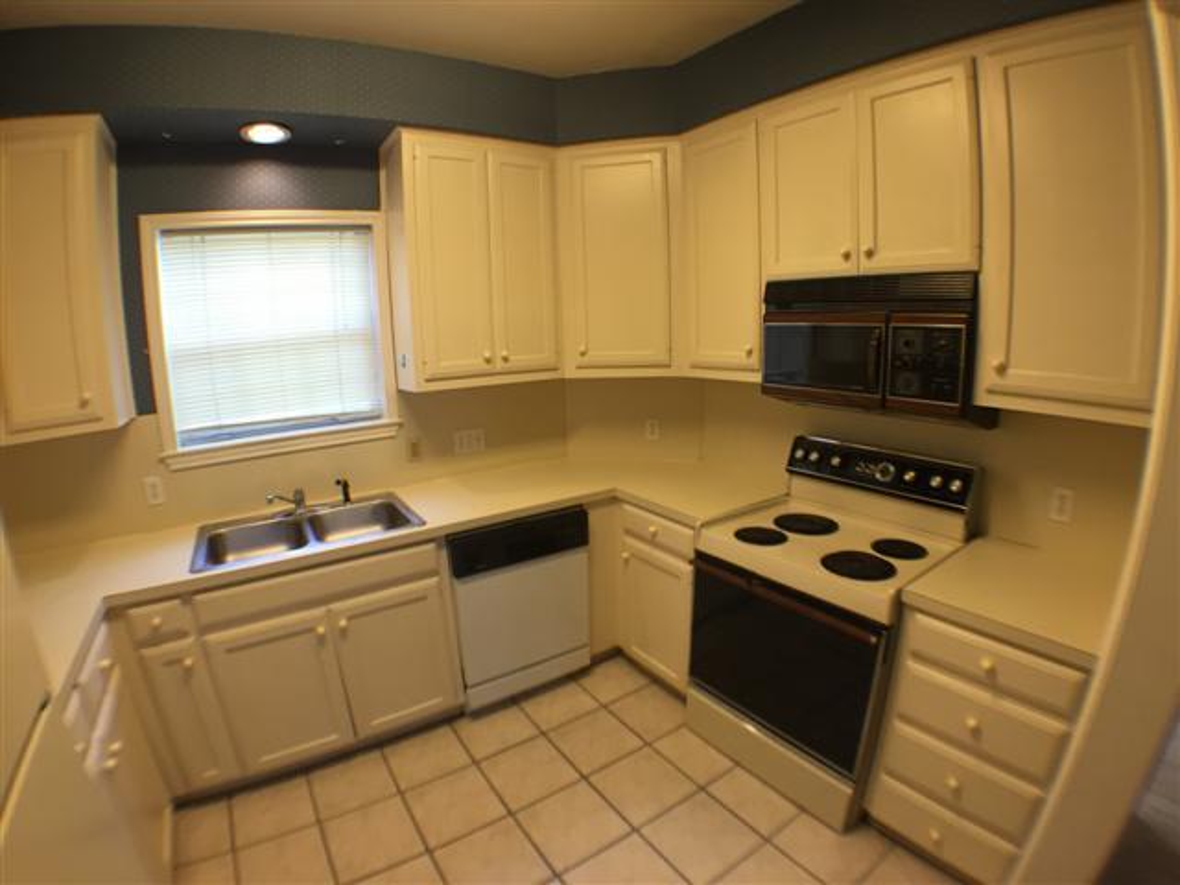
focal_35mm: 29
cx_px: 590
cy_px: 442
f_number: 2.2
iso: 80
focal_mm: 4.15
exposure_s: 1/30
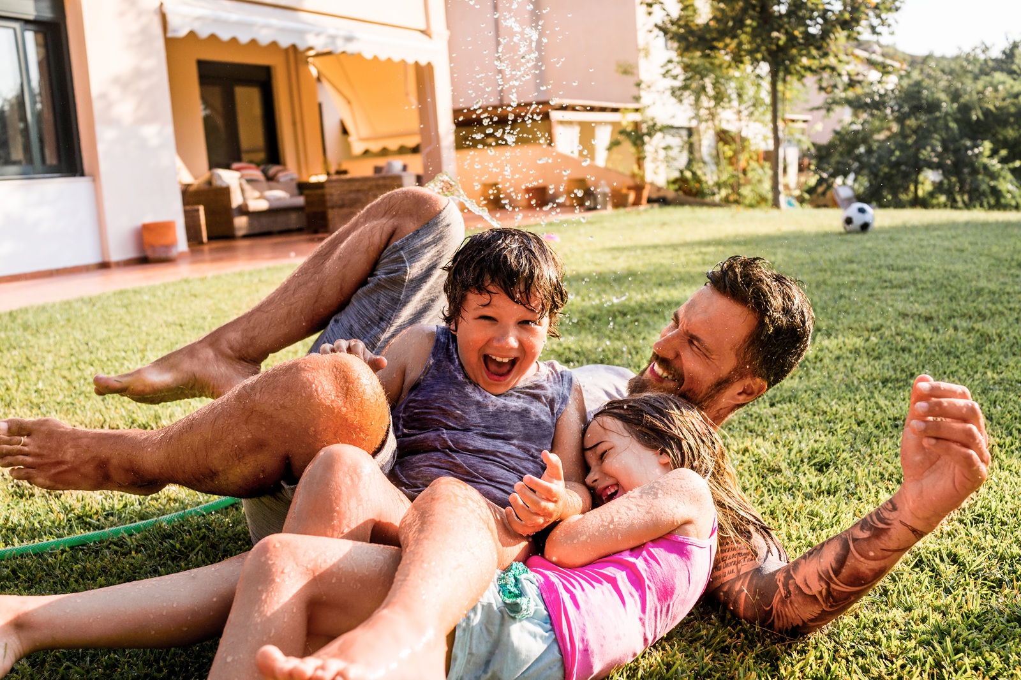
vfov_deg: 37.8
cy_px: 340
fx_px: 992
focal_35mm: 35
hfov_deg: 54.4
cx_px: 510
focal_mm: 35
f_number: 4.5
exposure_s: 1/1250
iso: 200
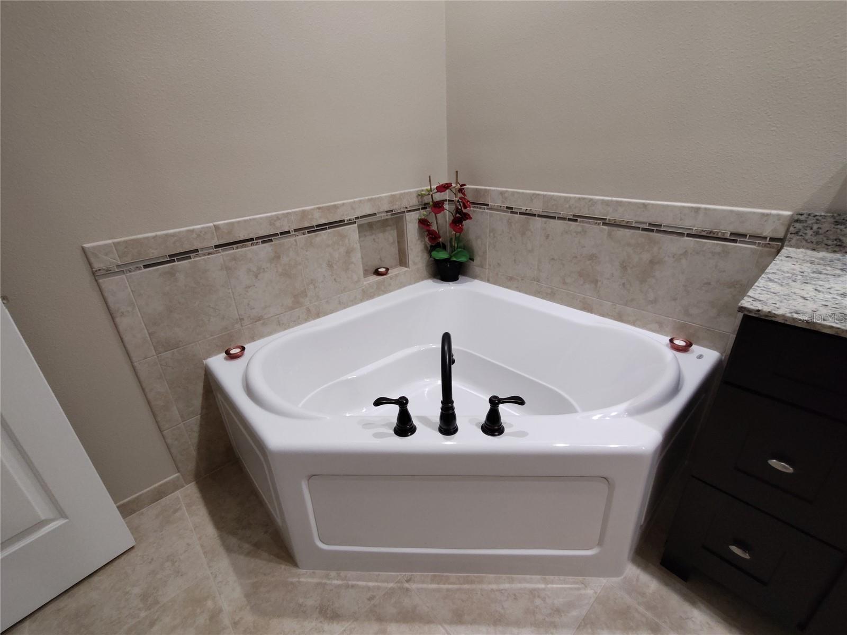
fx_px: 391
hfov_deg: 94.5
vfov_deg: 78.1
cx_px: 424
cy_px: 318
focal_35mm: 16
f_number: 2.2
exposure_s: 1/30
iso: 450
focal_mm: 1.66
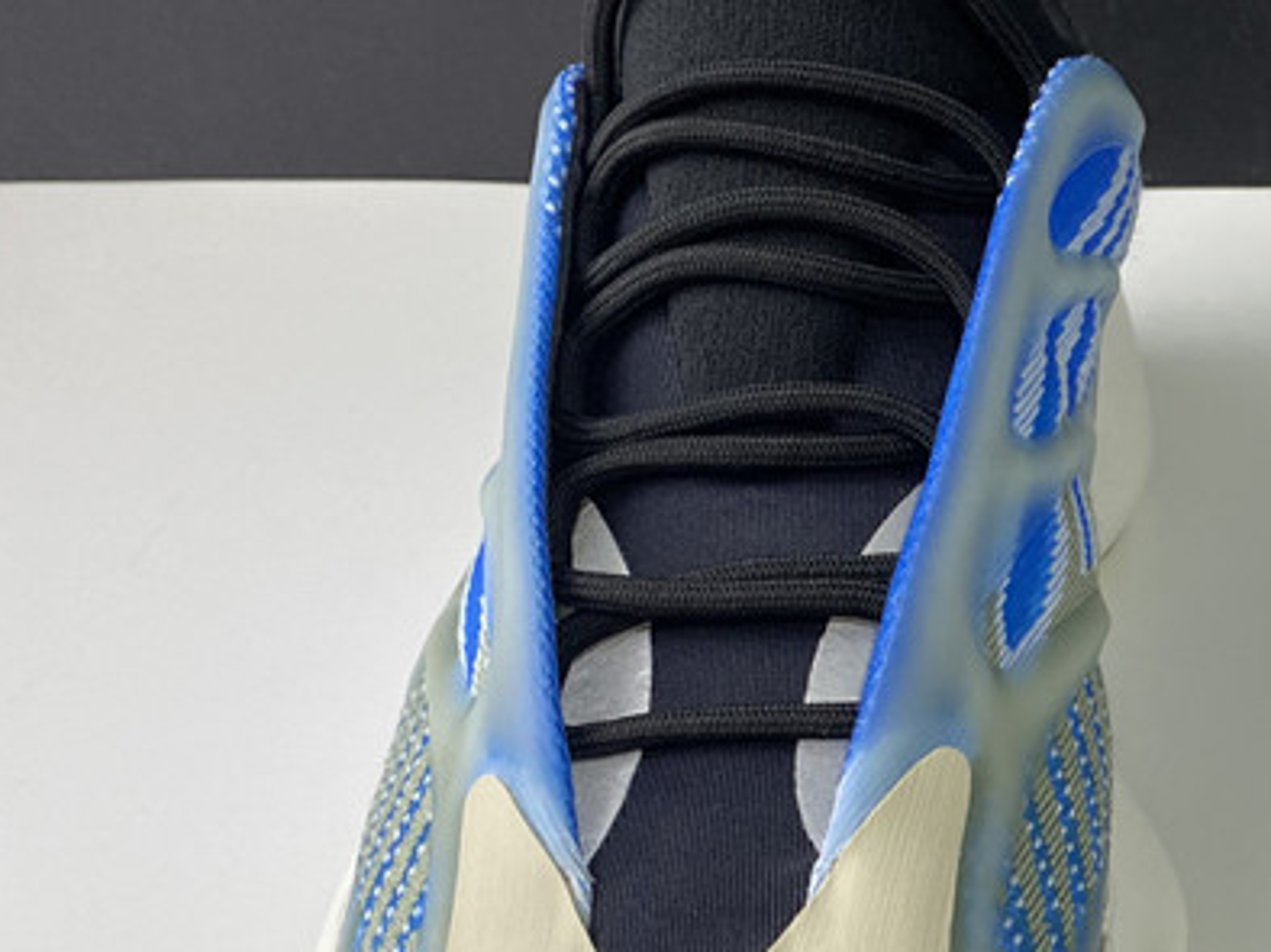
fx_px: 2422
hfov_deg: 26.9
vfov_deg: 22.1
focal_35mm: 66
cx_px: 1419
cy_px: 642
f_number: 1.8
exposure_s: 1/93
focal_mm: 4.25
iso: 125
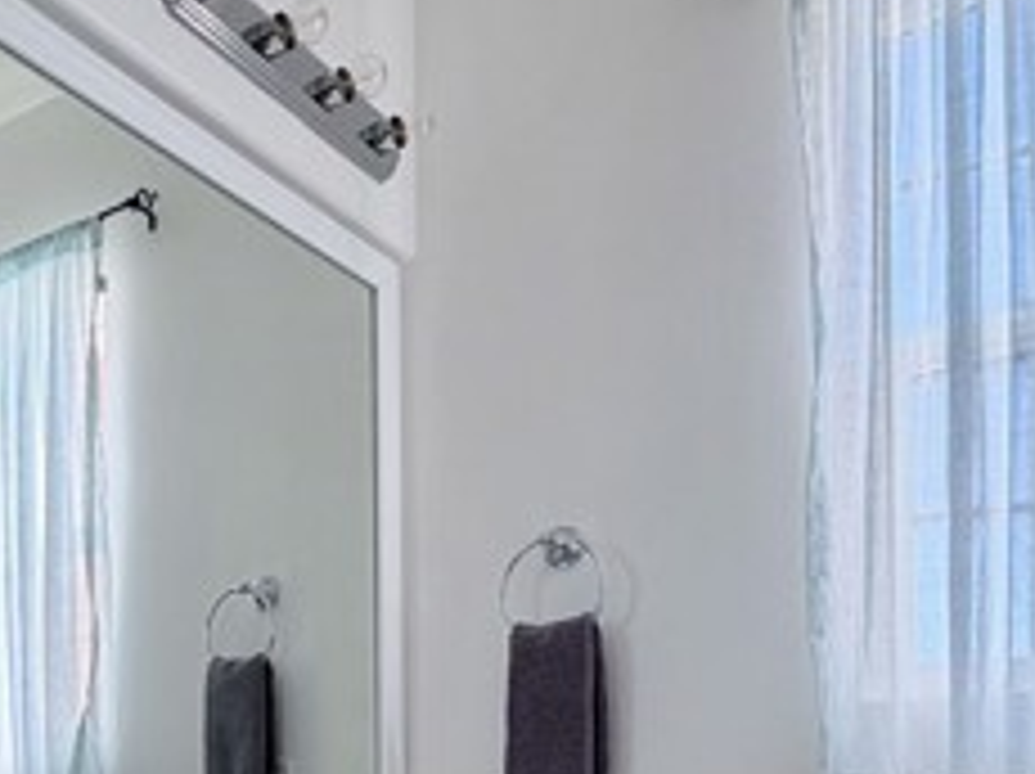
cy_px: 792
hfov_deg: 47.1
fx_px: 1165
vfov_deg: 33.3
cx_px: 342
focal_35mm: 39
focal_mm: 2.22
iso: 64
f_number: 2.2
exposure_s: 1/121
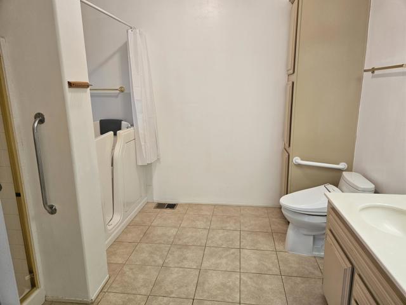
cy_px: 152
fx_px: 270
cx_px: 203
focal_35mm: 23
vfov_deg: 58.9
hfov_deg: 73.9
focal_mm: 5.4
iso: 200
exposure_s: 1/120
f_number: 1.8
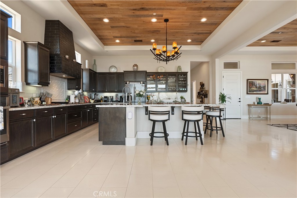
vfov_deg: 70.5
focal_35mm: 17
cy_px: 99
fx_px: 140
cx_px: 148
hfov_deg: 93.3
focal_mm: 17
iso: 160
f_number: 9.5
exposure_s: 1/6
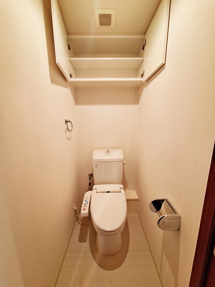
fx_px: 108
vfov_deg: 106.2
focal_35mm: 13
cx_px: 108
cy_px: 144
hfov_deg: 89.9
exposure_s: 1/33
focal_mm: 1.74
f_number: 2.2
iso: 200
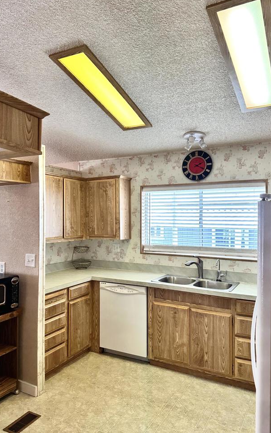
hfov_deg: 45.8
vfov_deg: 68.4
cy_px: 218
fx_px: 319
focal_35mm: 27
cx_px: 110
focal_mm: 6.86
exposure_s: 1/120
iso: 160
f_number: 1.78
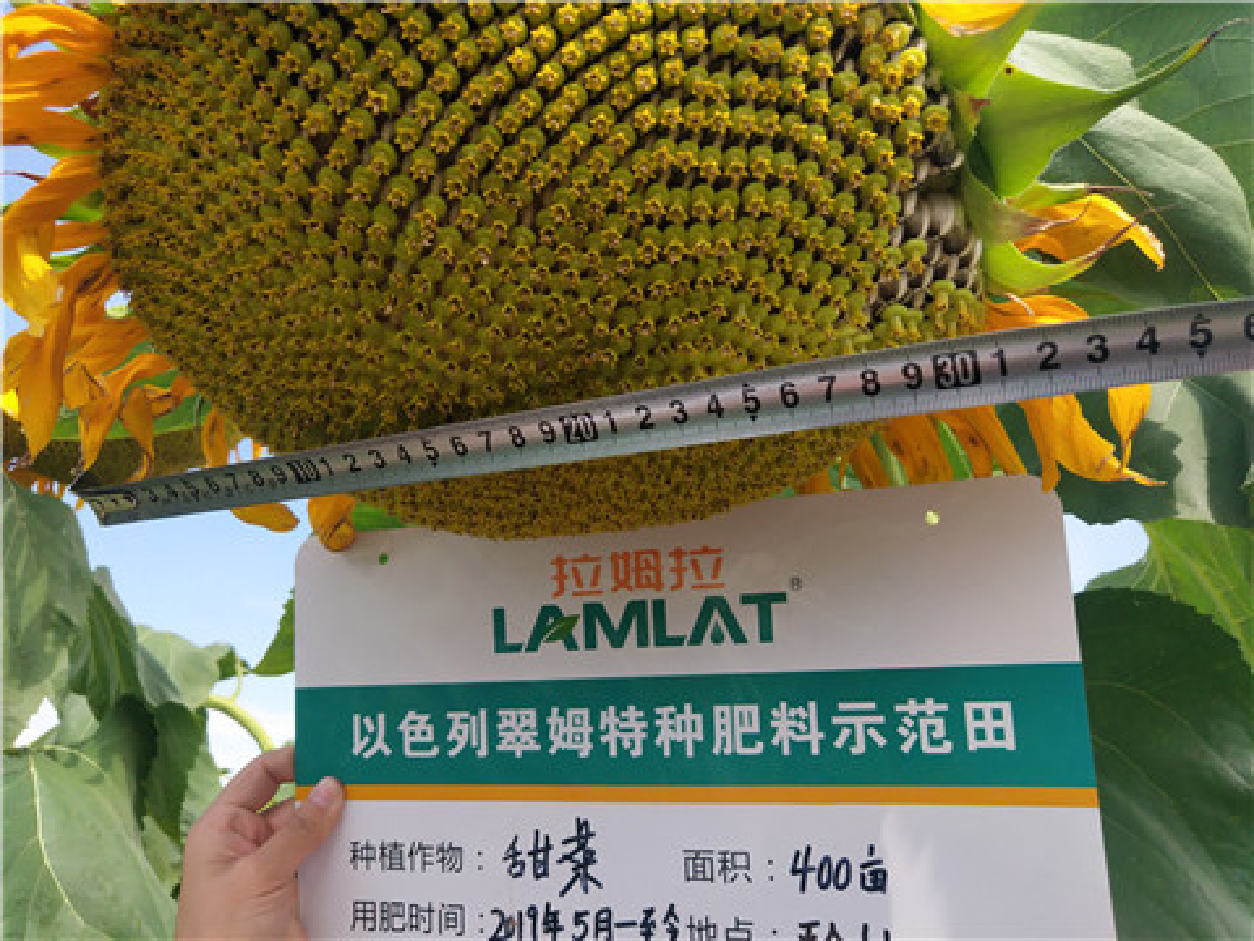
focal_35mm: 30
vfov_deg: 46.8
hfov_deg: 60.0
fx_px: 1087
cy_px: 470
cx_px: 627
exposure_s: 1/1351
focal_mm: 3.95
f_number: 1.8
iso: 91
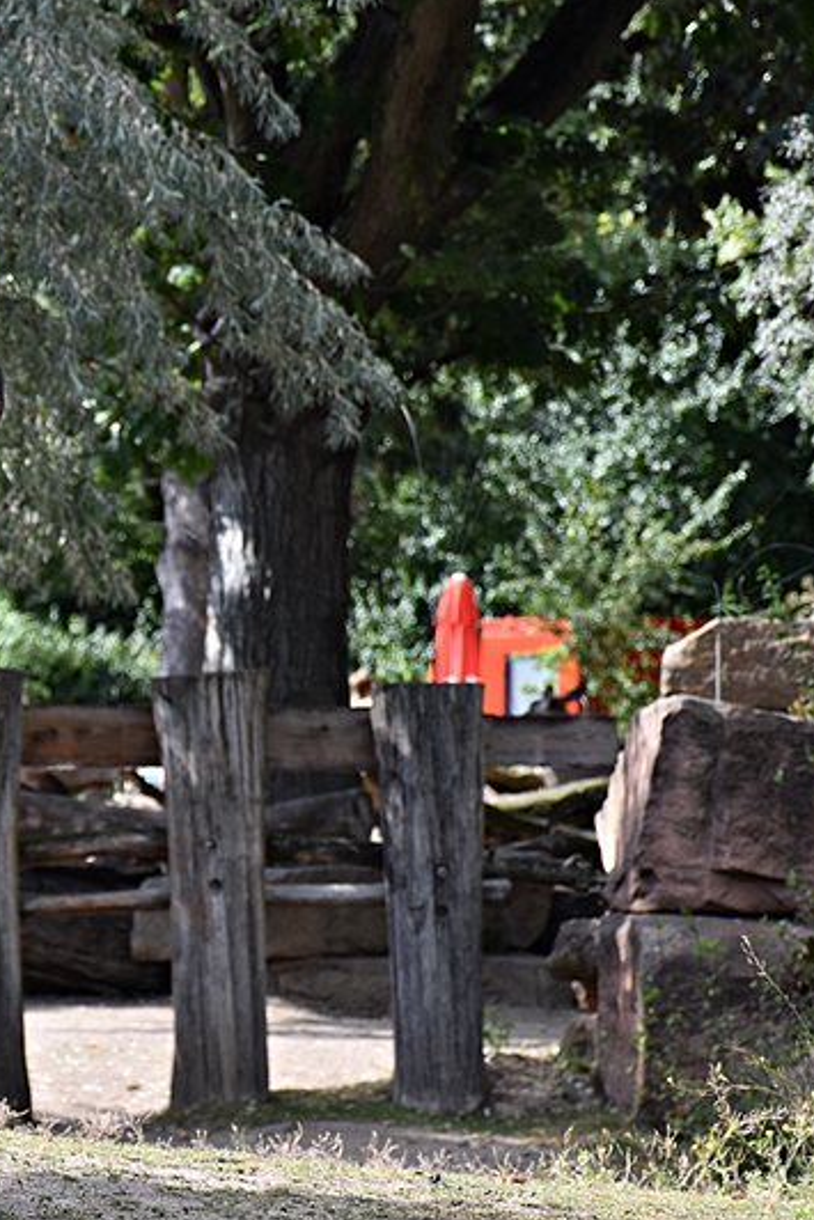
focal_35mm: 303
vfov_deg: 6.8
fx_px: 10268
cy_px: 701
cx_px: -142
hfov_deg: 4.5
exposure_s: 1/500
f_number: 5.6
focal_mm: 105
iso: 320
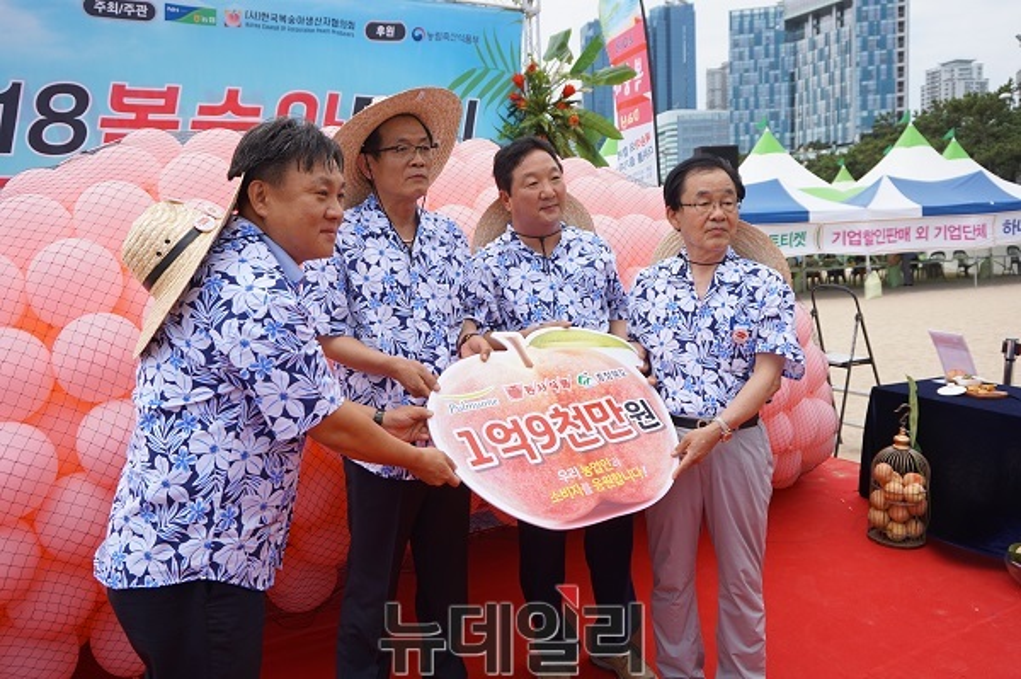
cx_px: 510
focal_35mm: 30
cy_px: 340
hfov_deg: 62.0
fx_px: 850
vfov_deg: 43.5
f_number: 4.5
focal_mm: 20
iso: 100
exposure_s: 1/640
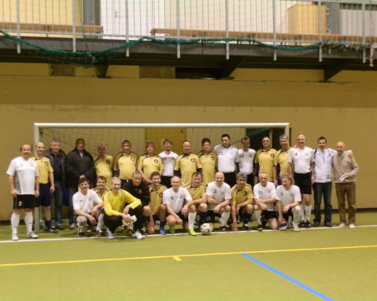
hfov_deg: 37.3
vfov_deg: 30.2
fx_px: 558
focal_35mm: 50
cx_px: 187
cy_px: 152
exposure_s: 1/8
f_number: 3.5
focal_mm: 8.51
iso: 200
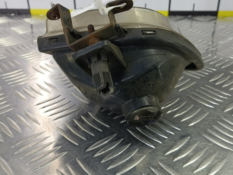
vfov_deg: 43.8
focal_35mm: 32
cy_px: 64
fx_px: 215
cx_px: 120
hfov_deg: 56.8
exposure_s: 1/50
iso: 119
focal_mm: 4.11
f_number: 1.6
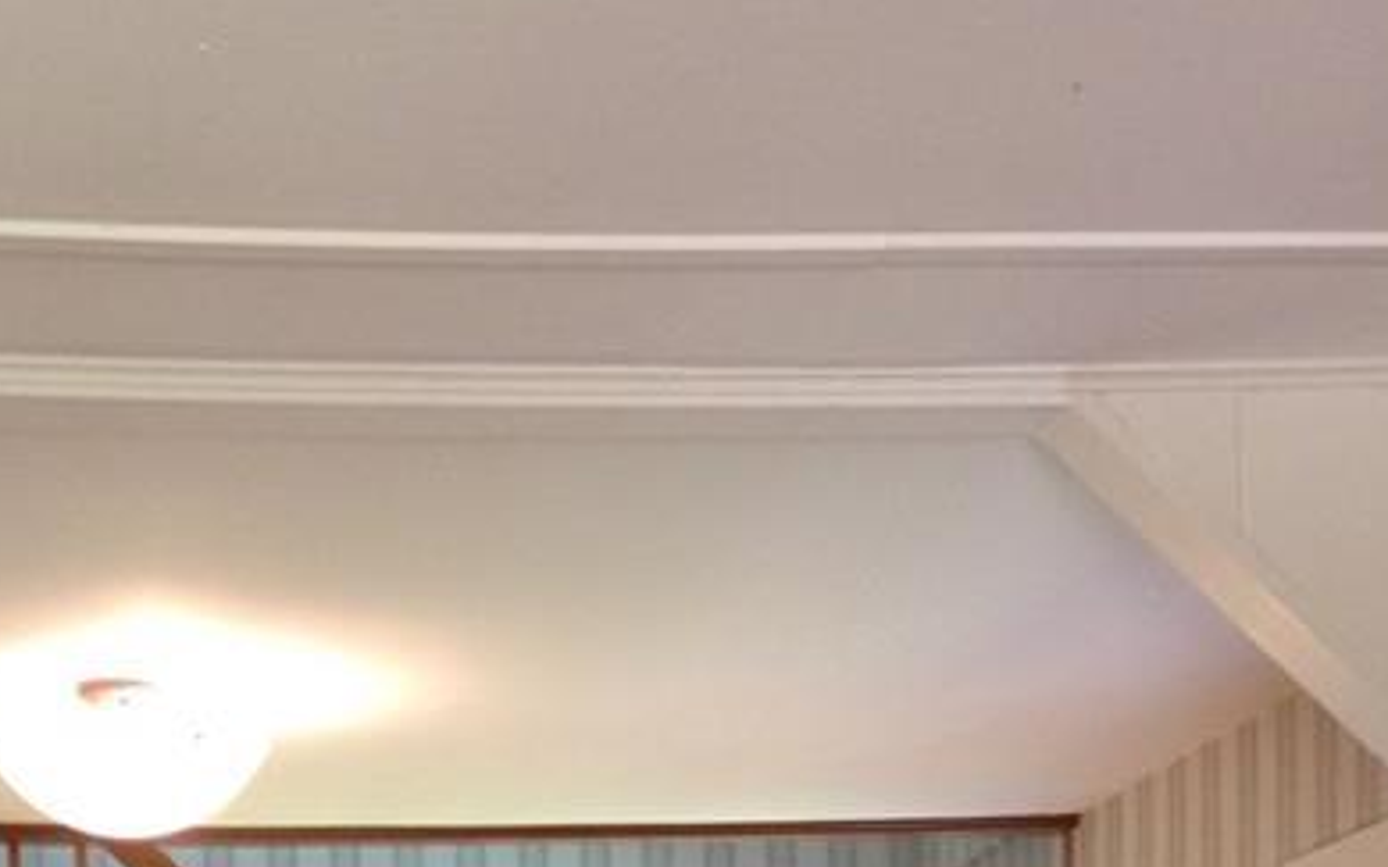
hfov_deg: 29.4
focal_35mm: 69
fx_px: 2610
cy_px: 1338
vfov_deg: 16.9
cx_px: 400
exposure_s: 1/20
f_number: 2.4
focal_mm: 4.12
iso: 125
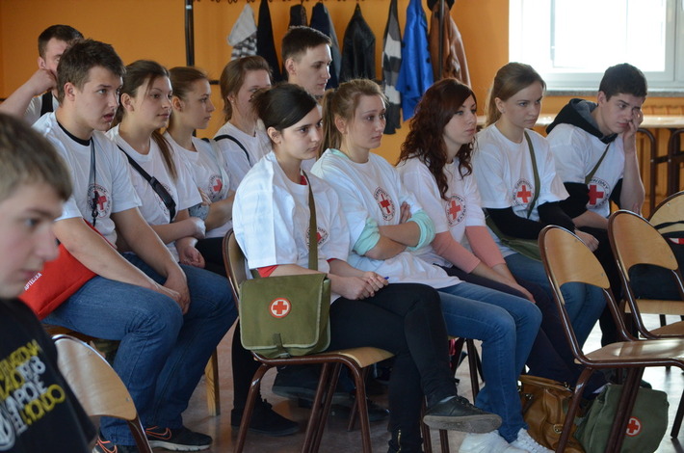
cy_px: 226
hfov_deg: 19.5
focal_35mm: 105
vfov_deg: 13.0
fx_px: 1991
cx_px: 342
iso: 1600
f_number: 4.5
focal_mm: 70
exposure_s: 1/320
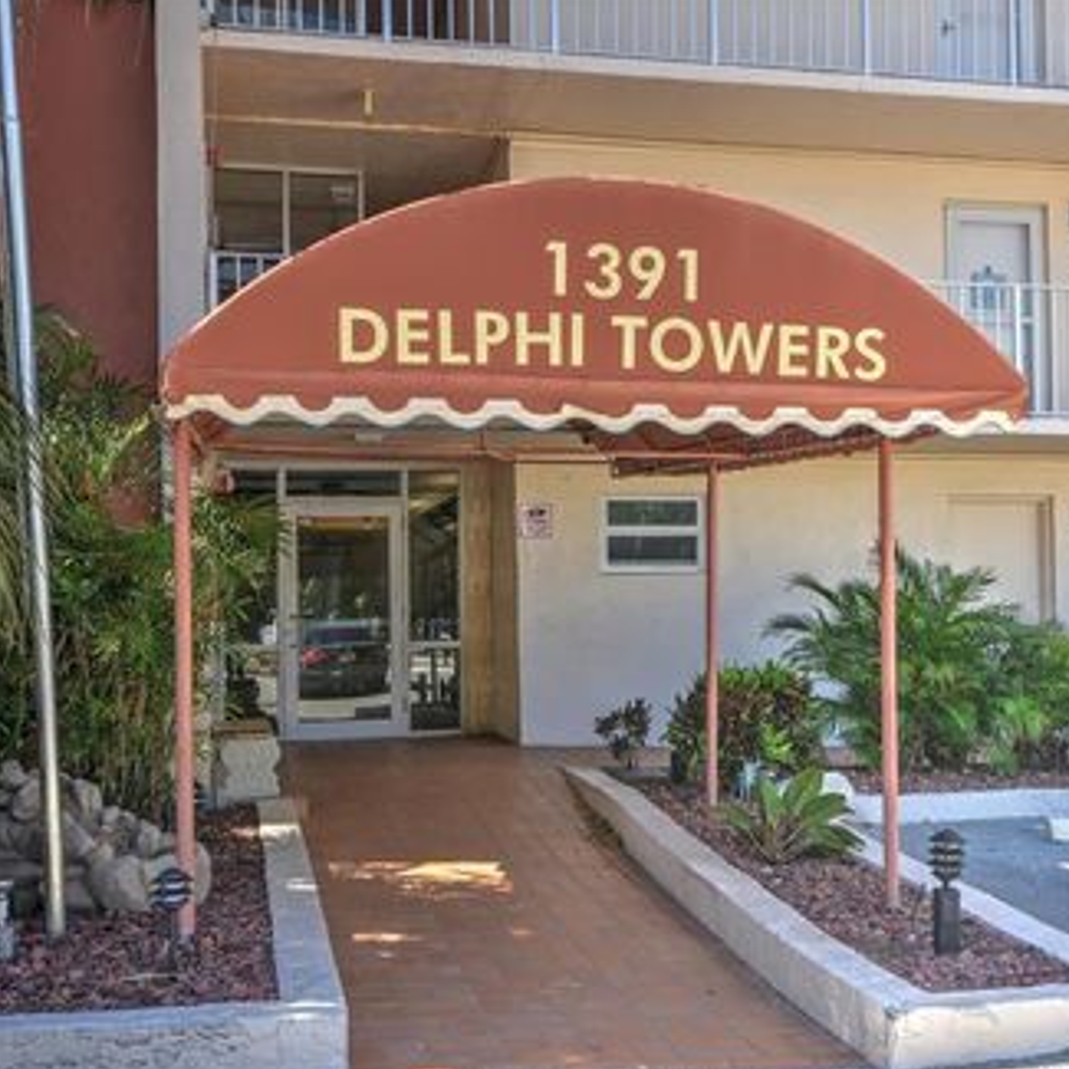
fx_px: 1642
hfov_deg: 35.9
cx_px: 651
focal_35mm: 47
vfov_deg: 36.1
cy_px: 534
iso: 200
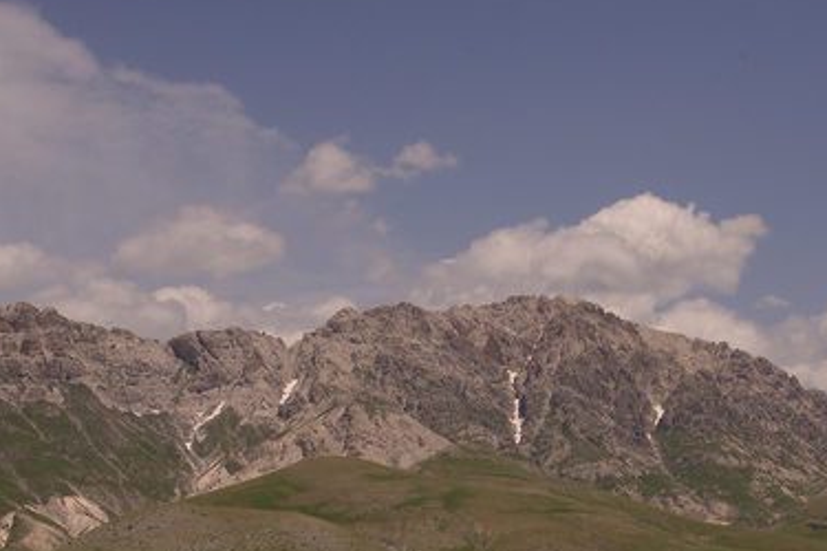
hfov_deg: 25.3
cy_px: 408
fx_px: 1838
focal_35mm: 80
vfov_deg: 17.0
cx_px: 483
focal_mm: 50
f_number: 11
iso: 200
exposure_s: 1/1000
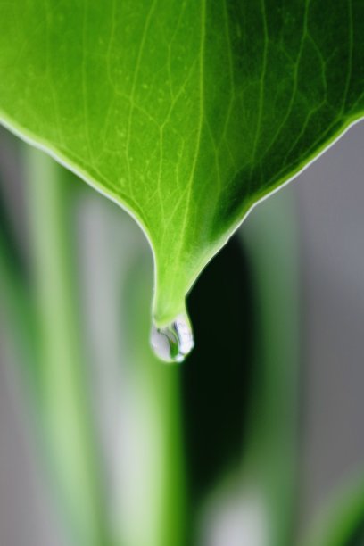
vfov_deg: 24.8
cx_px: 182
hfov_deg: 16.7
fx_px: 1244
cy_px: 273
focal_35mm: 82
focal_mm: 55
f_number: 5.6
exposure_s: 1/15
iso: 100
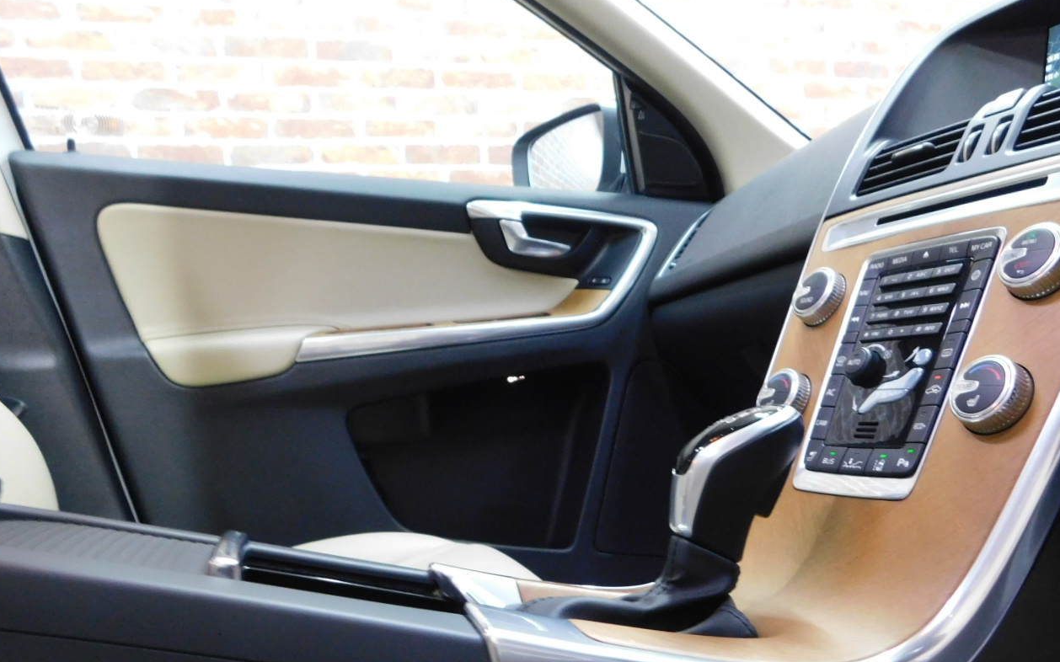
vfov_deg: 40.3
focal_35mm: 31
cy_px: 414
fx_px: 895
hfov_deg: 61.1
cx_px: 581
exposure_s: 1/13
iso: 400
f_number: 3
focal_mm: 4
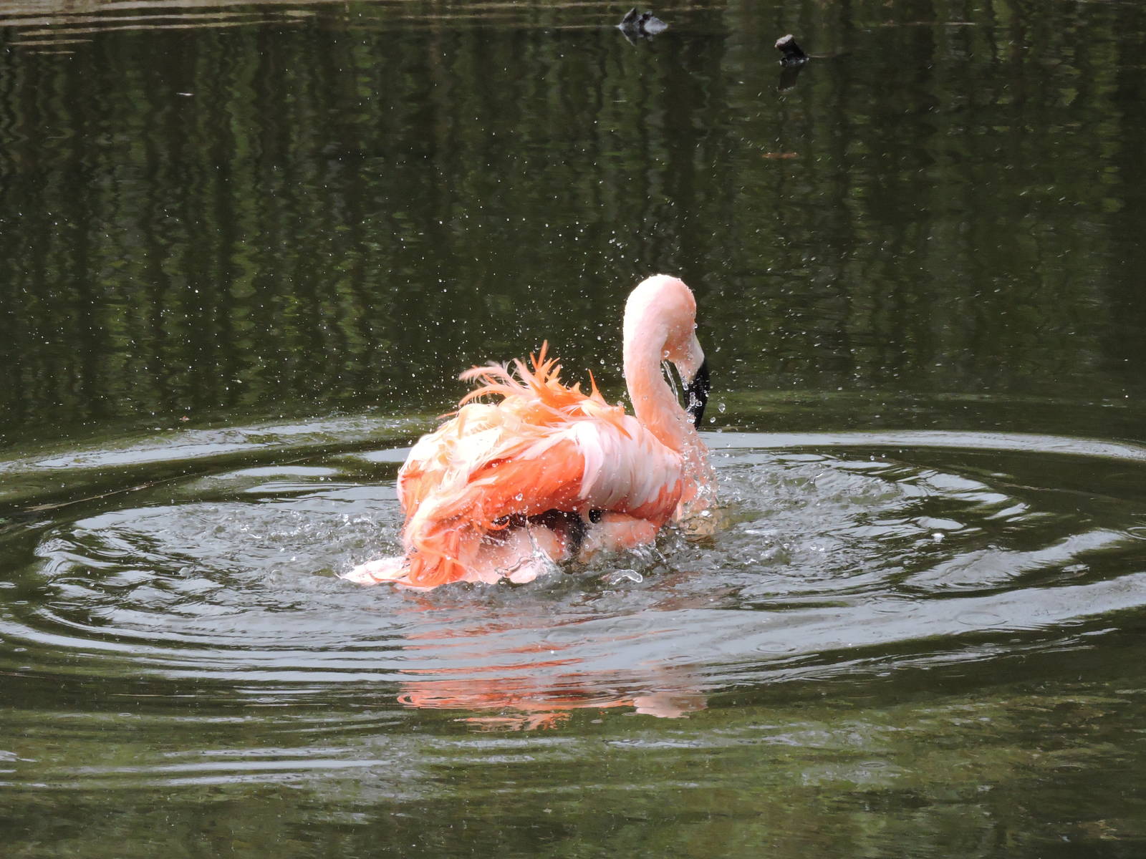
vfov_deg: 5.0
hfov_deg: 6.6
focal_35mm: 300
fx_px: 9932
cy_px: 430
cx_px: 573
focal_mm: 53.7
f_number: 5.5
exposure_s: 1/1000
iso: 720
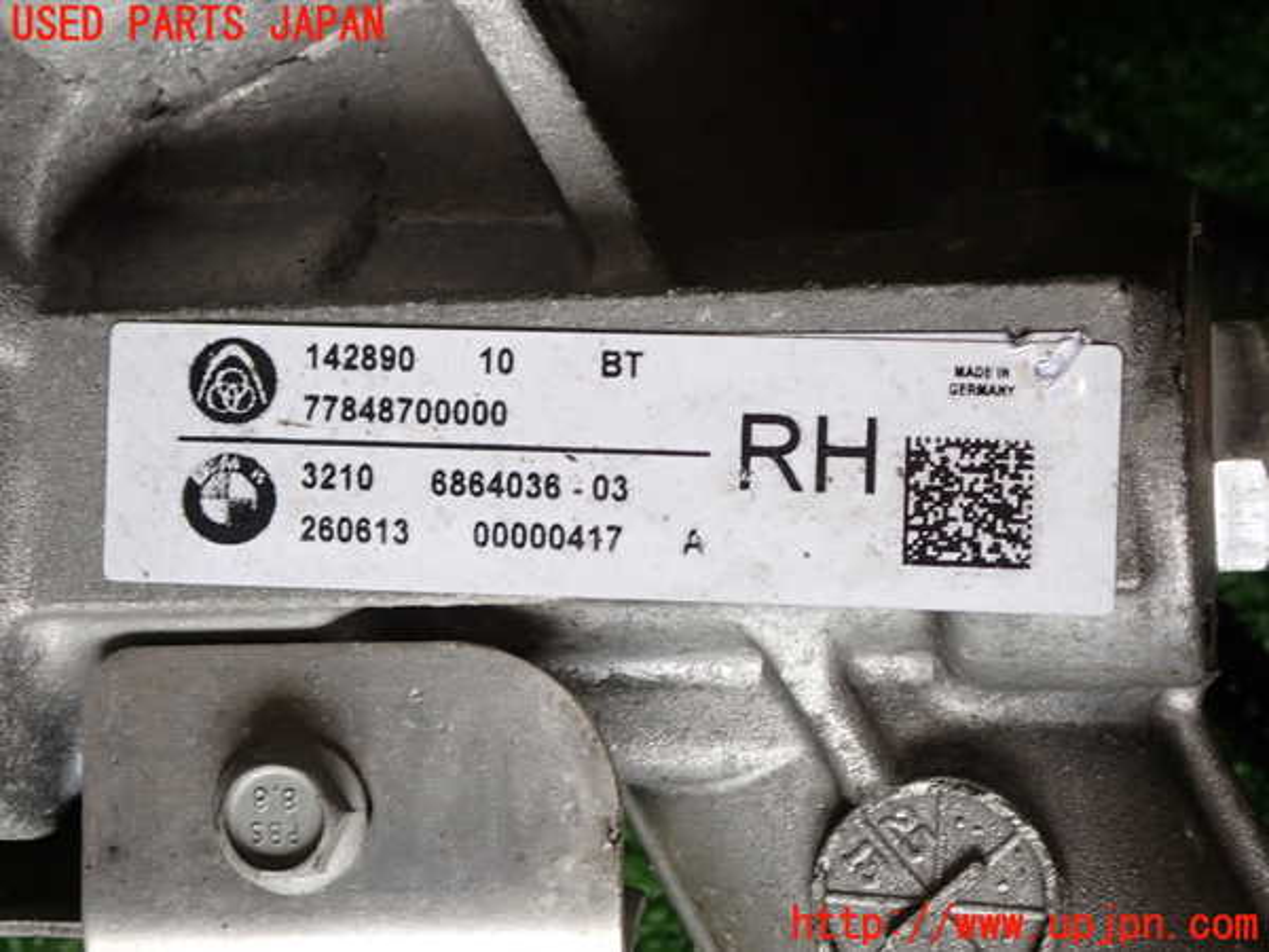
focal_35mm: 100
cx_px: 634
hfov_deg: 19.6
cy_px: 476
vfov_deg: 14.8
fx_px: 3666
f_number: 4.9
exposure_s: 1/100
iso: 200
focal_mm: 18
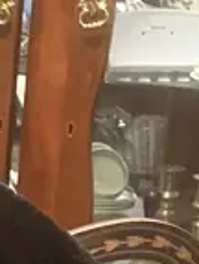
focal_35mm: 200
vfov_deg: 8.1
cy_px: 844
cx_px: -171
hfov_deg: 7.2
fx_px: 1526
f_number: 1.8
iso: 400
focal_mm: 3.99
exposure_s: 1/39
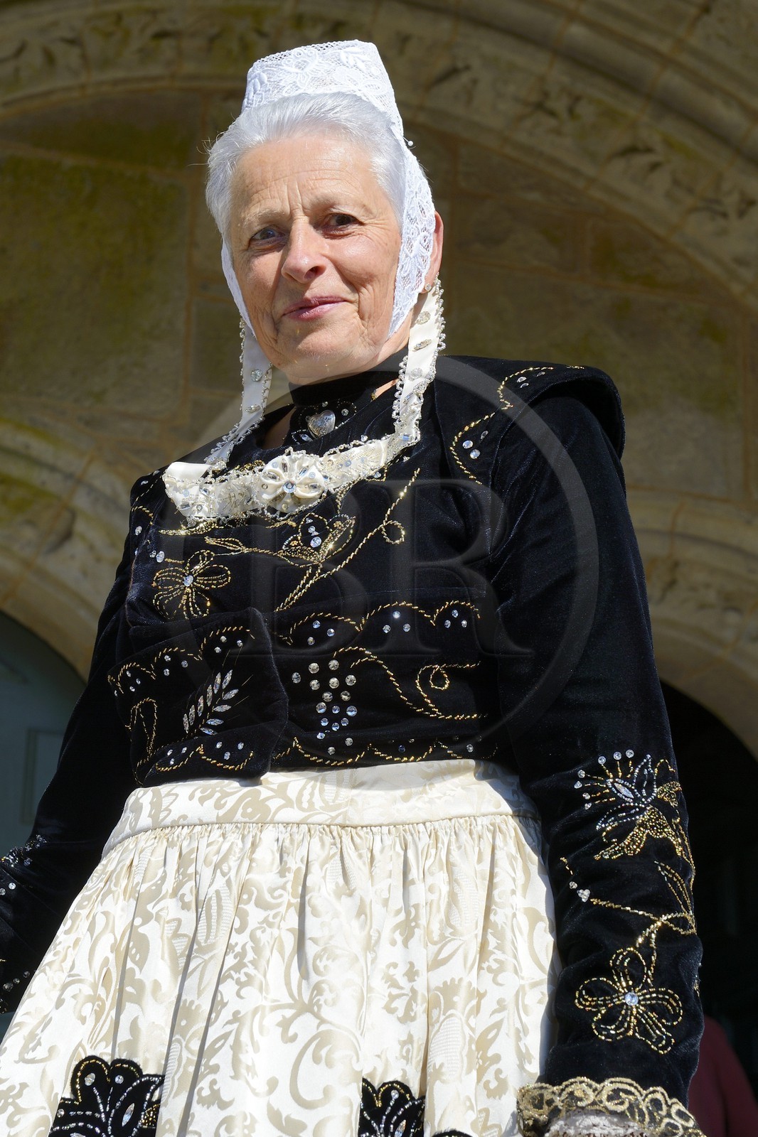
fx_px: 2212
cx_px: 379
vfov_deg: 28.8
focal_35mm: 70
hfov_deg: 19.4
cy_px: 568
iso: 200
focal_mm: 70
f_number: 10
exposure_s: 1/320
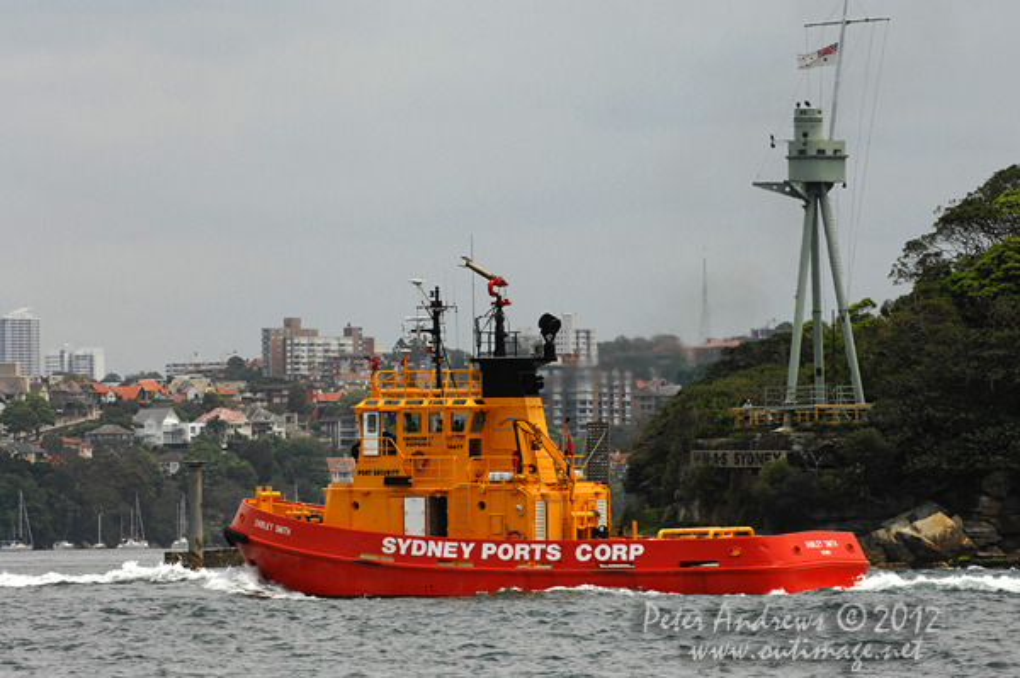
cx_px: 510
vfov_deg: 5.2
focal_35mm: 262
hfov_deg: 7.9
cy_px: 339
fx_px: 7431
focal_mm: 175
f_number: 7.1
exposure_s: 1/1000
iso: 400
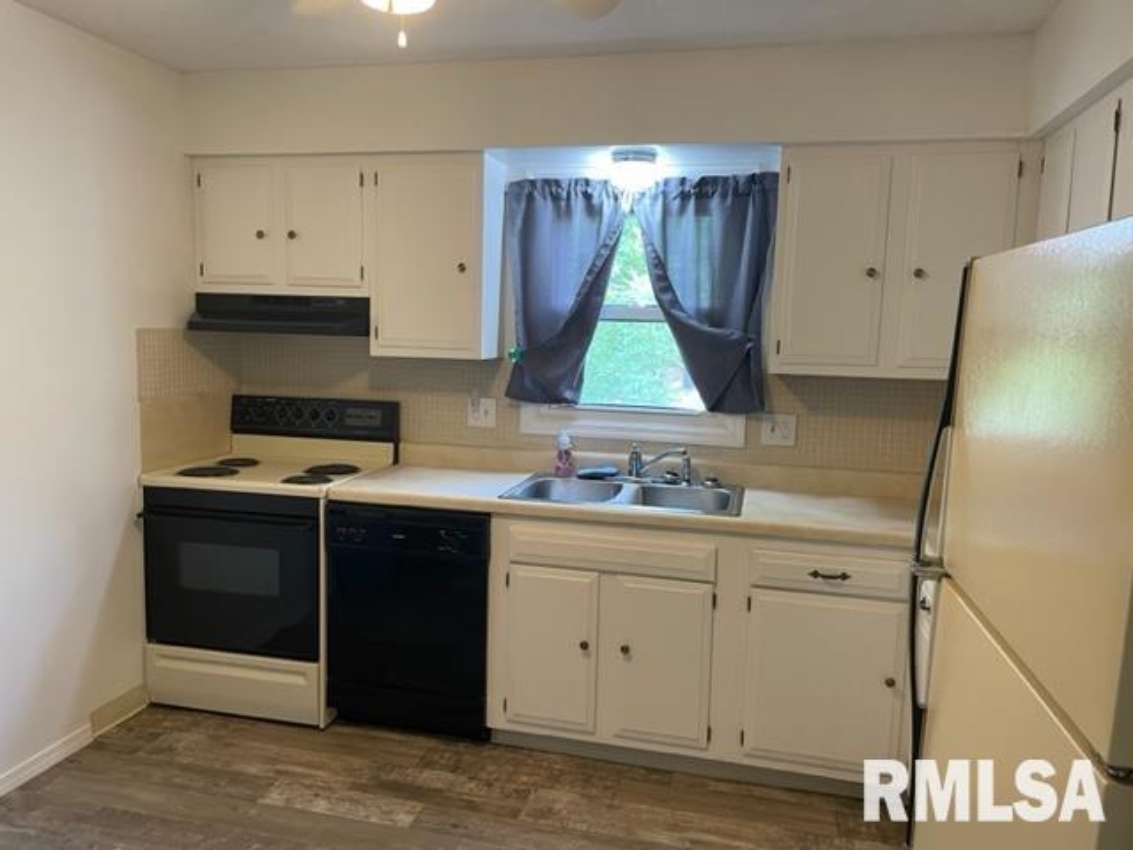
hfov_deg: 67.3
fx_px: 851
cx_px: 566
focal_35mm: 26
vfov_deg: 53.1
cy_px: 425
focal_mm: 4.2
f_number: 1.6
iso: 160
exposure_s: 1/60
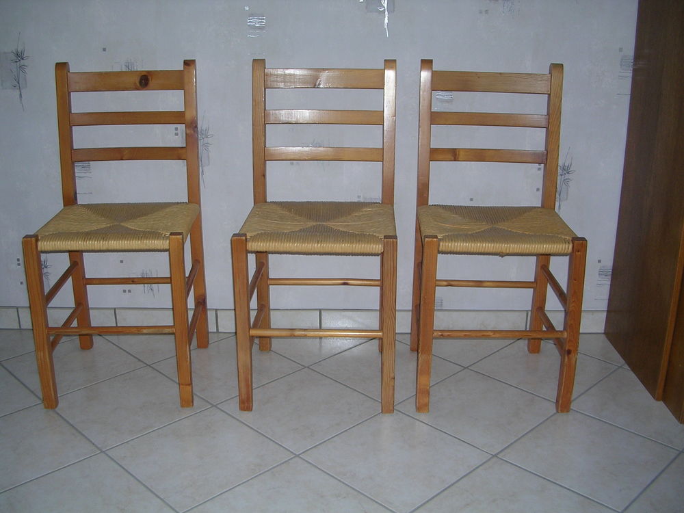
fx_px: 751
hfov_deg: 49.0
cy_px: 256
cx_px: 342
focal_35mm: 38
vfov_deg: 37.7
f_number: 2.8
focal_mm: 5.8
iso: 50
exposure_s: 1/60.1
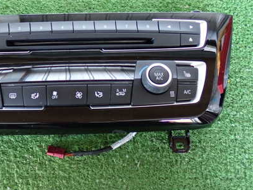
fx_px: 395
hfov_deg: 34.8
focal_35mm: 54
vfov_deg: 27.0
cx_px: 66
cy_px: 74
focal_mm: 6.37
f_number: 2.5
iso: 800
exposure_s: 1/25
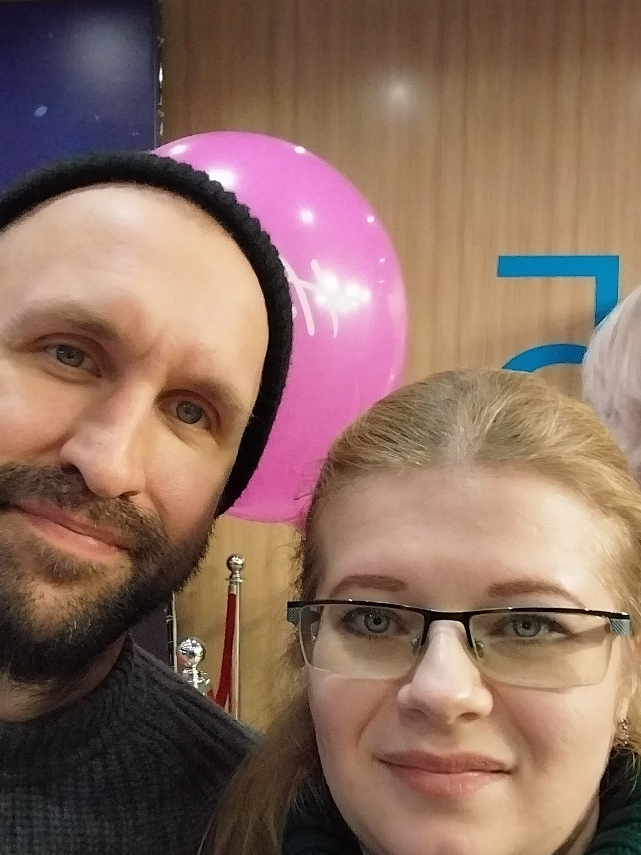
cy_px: 532
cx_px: 252
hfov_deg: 42.7
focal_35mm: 33
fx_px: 815
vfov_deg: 54.7
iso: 320
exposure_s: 1/25
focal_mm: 2.67
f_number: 2.2
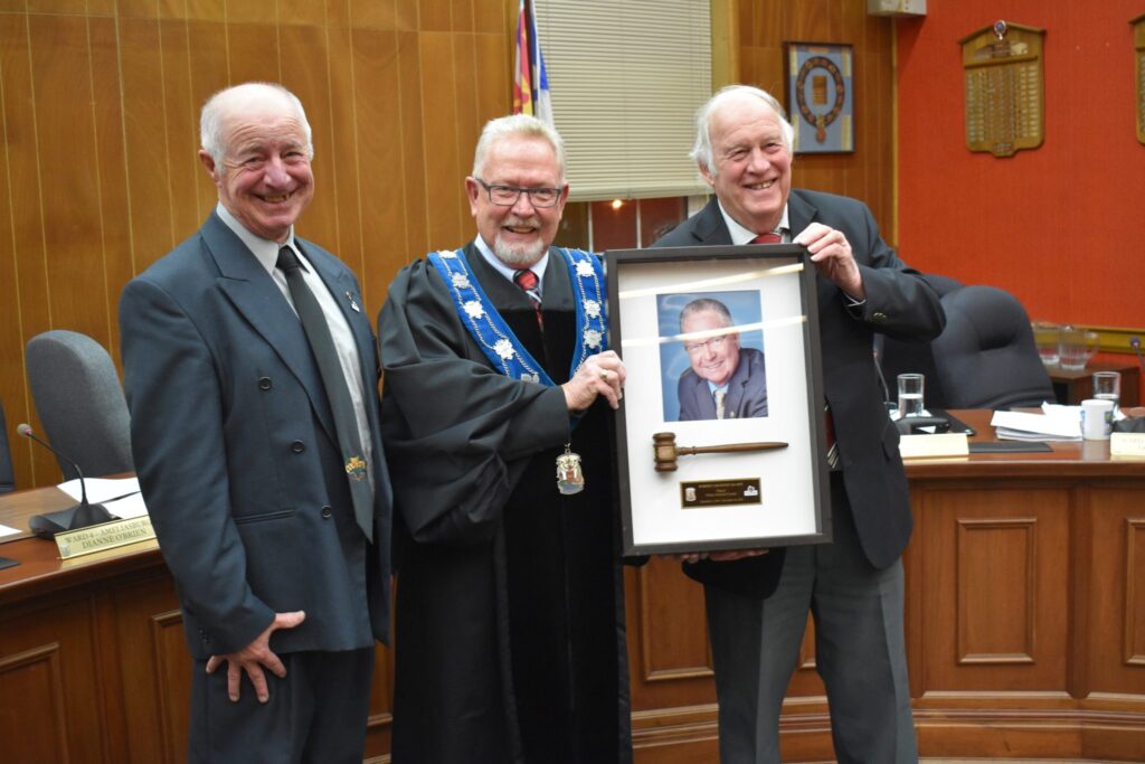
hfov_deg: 45.0
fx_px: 1384
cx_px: 572
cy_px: 382
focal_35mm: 44
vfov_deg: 30.9
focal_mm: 29
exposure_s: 1/60
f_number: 4.2
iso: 2200
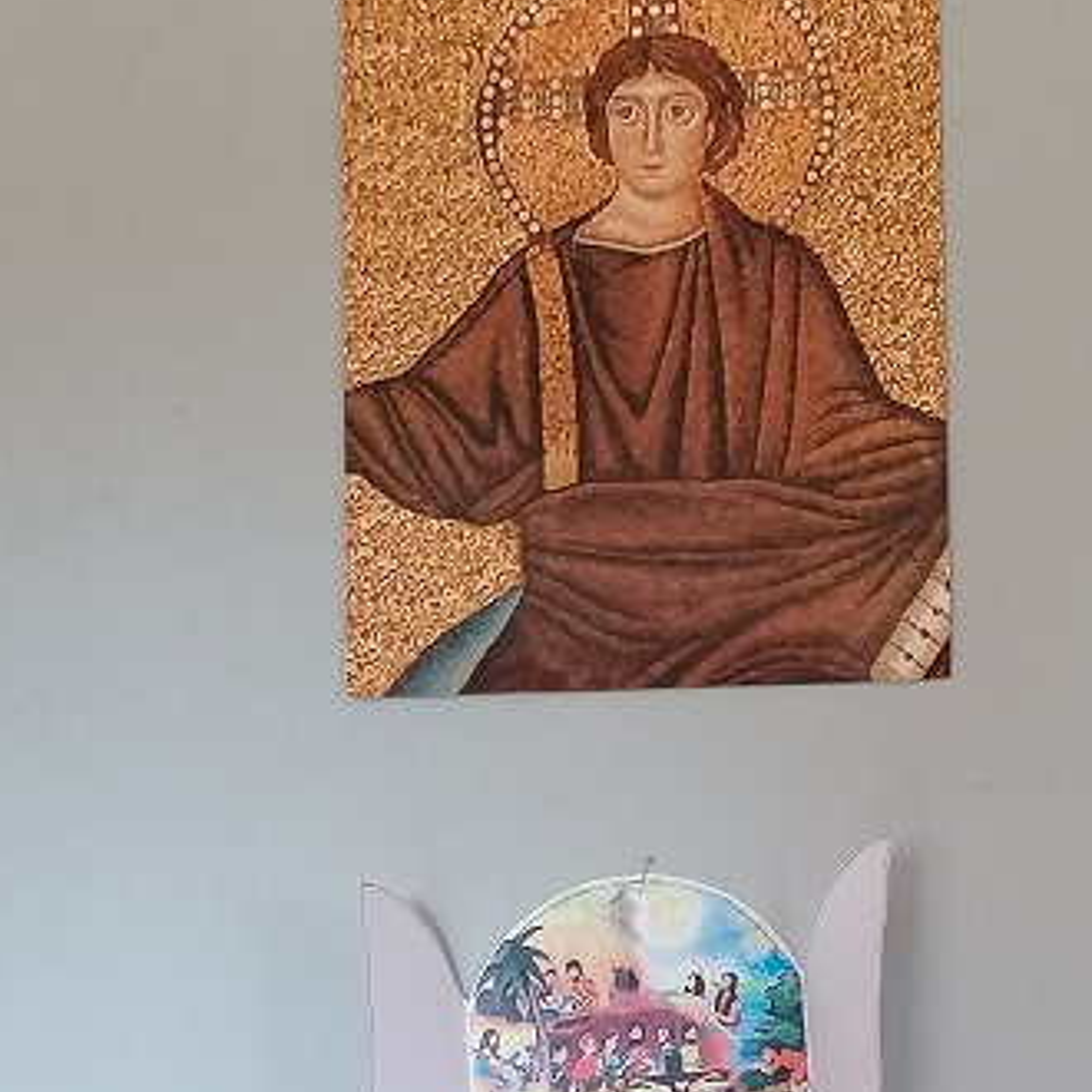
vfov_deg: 16.4
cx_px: 635
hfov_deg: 16.9
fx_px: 3676
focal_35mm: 103
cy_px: 1218
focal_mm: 4.75
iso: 200
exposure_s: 1/33.3
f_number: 1.8
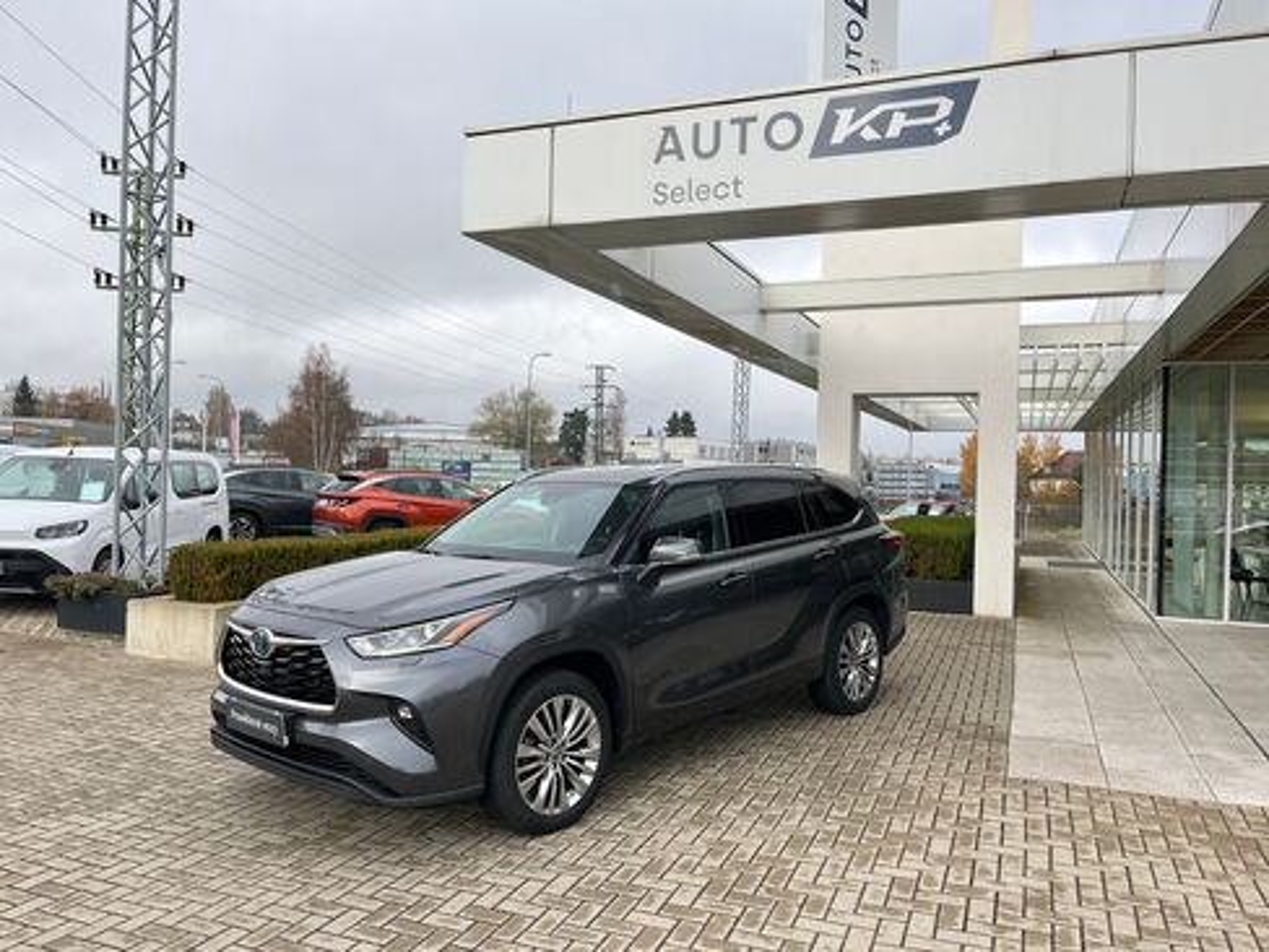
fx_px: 953
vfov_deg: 53.1
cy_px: 476
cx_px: 634
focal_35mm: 26
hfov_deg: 67.3
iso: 50
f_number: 1.6
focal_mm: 5.1
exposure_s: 1/158
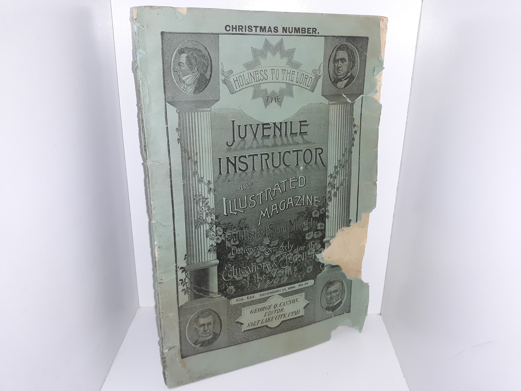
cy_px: 196
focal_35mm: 28
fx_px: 421
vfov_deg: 49.7
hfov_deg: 63.4
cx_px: 260
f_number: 1.7
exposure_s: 1/120
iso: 64
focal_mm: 3.7
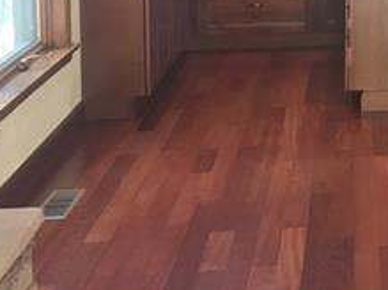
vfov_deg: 16.7
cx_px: 540
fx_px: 919
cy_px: -111
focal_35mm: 82
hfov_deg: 21.0
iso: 32
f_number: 1.8
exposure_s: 1/20
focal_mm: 3.99
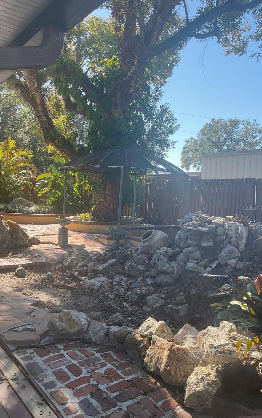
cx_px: 109
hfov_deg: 40.5
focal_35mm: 31
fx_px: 354
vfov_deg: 61.2
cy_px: 208
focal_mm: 3
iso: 16
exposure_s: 1/346
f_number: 1.8
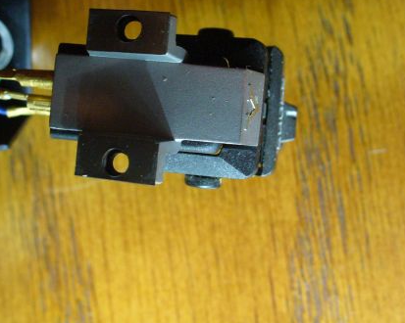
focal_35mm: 56
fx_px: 671
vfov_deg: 27.1
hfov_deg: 33.6
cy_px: 144
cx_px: 200
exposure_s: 1/13
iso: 200
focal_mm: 6.1
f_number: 2.8
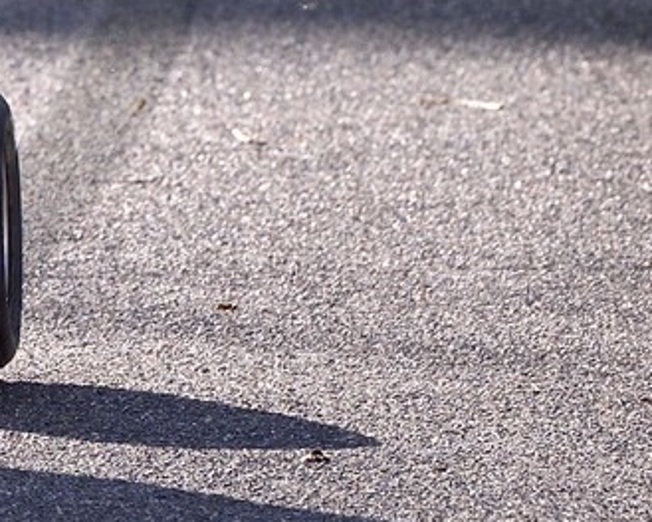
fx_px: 17613
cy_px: -282
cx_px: -583
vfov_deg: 1.7
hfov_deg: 2.1
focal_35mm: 913
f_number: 7.1
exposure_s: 1/1600
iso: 800
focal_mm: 200
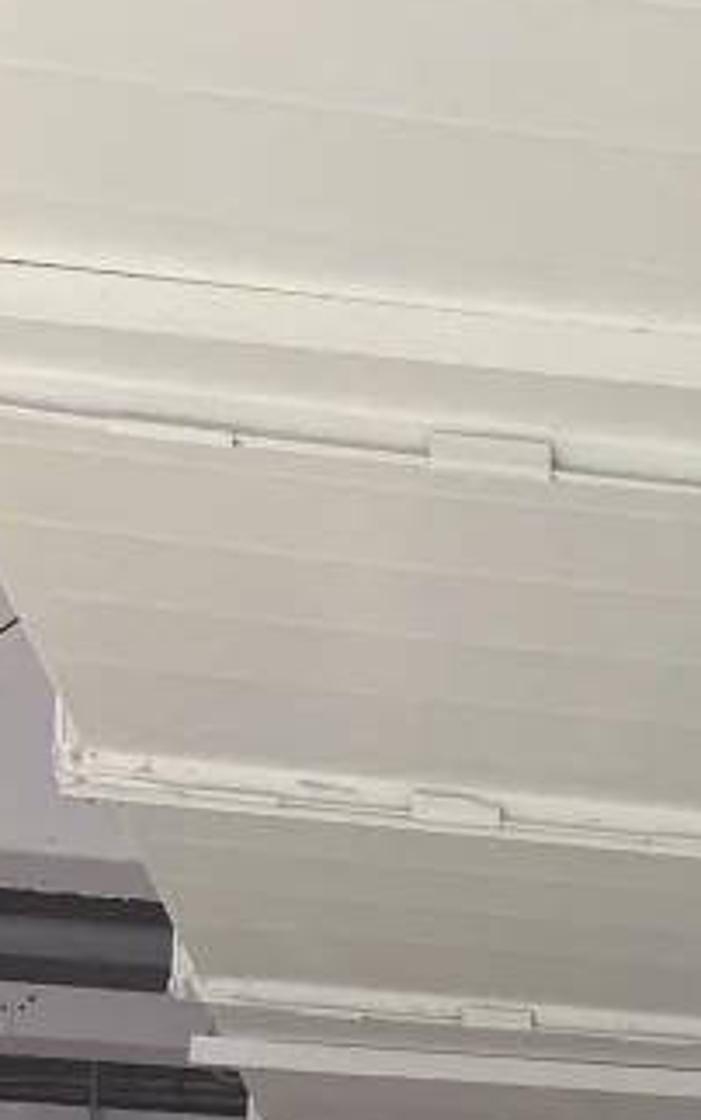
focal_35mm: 123
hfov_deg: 9.6
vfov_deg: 14.9
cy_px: 1973
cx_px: 1614
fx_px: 3758
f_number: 1.5
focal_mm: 5.7
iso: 40
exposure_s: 1/184
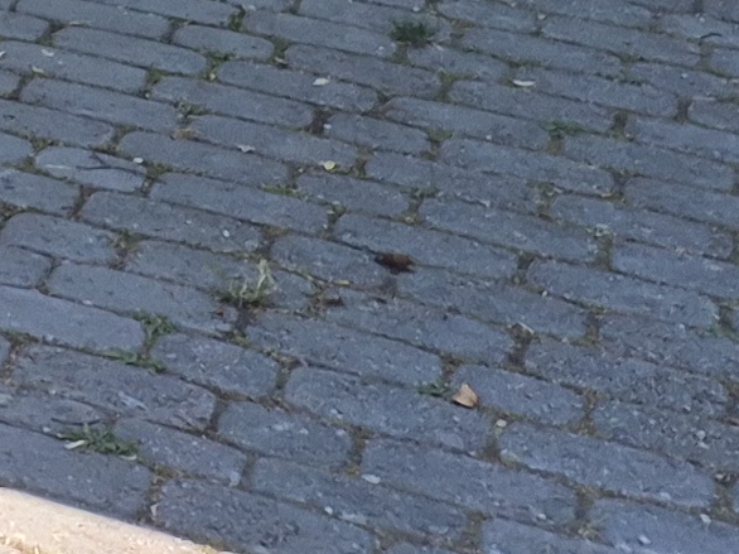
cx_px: -1479
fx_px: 3350
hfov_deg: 9.7
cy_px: -1280
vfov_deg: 7.8
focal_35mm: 157
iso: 100
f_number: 1.8
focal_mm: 5.4
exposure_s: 1/1996
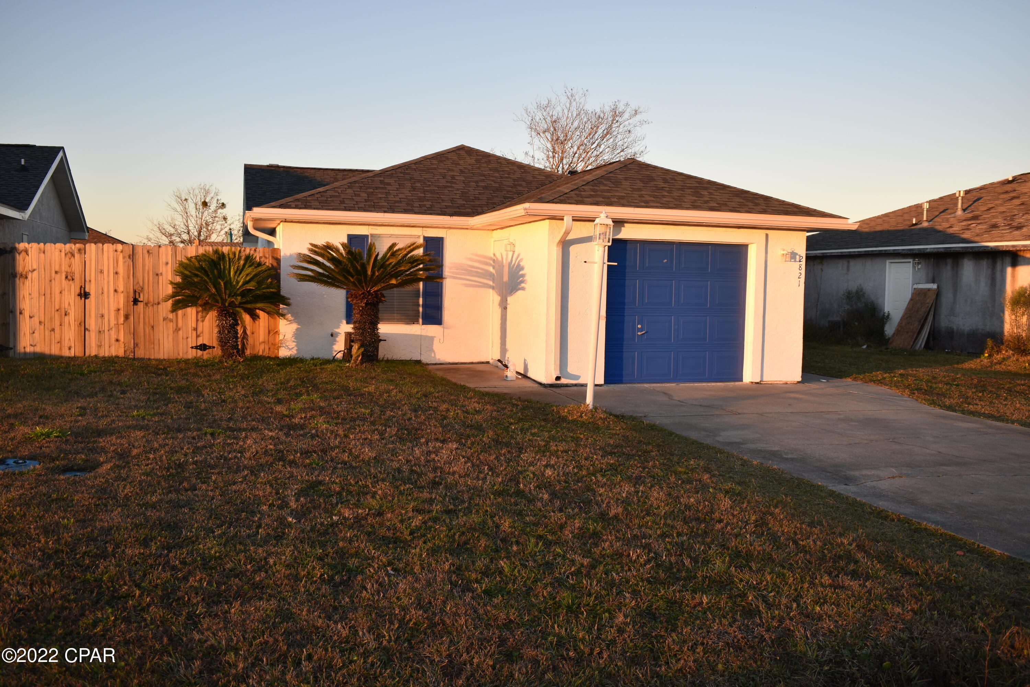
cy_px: 344
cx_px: 515
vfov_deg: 40.0
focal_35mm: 33
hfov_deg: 57.2
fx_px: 944
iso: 100
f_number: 5
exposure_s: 1/100
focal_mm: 22
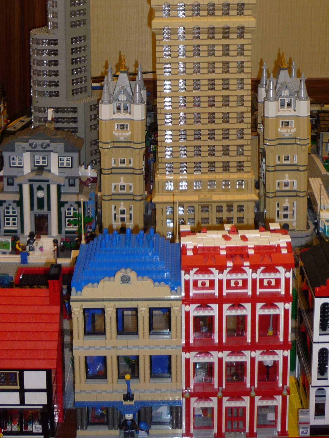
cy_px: 40
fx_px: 722
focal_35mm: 57
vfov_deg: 32.1
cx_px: 182
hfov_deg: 25.6
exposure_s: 1/30
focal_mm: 5.2
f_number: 3.3
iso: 100
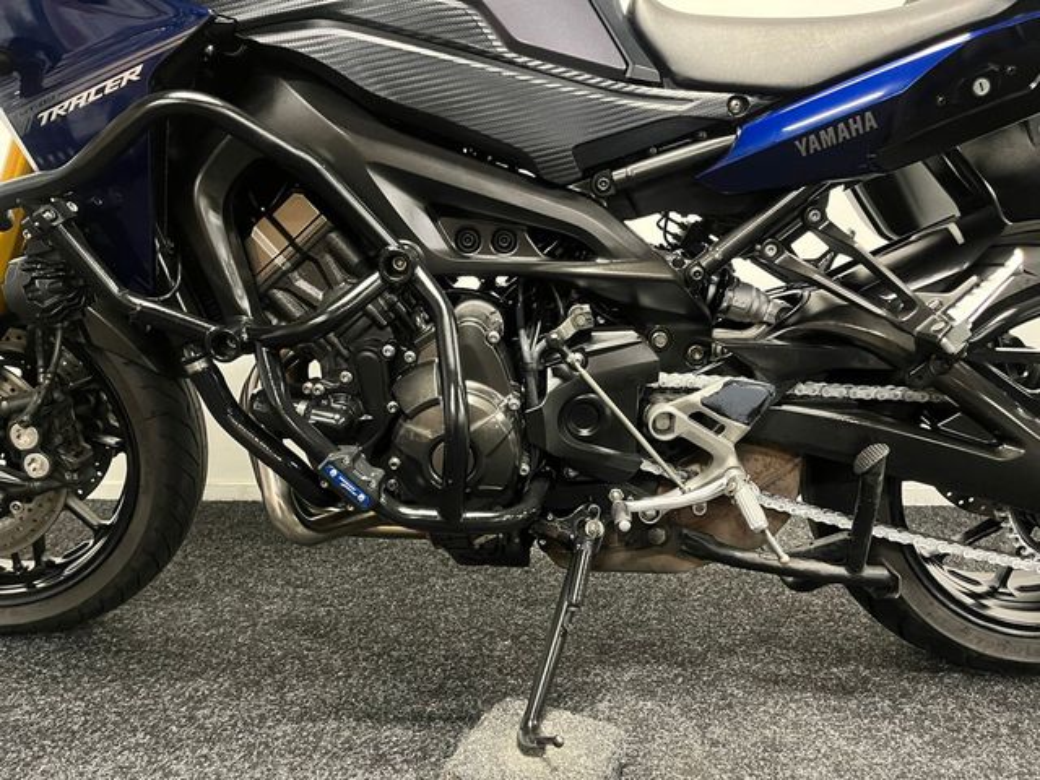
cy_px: 390
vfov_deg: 53.1
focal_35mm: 26
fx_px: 781
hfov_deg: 67.3
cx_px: 520
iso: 640
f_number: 1.6
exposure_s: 1/33
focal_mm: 5.1
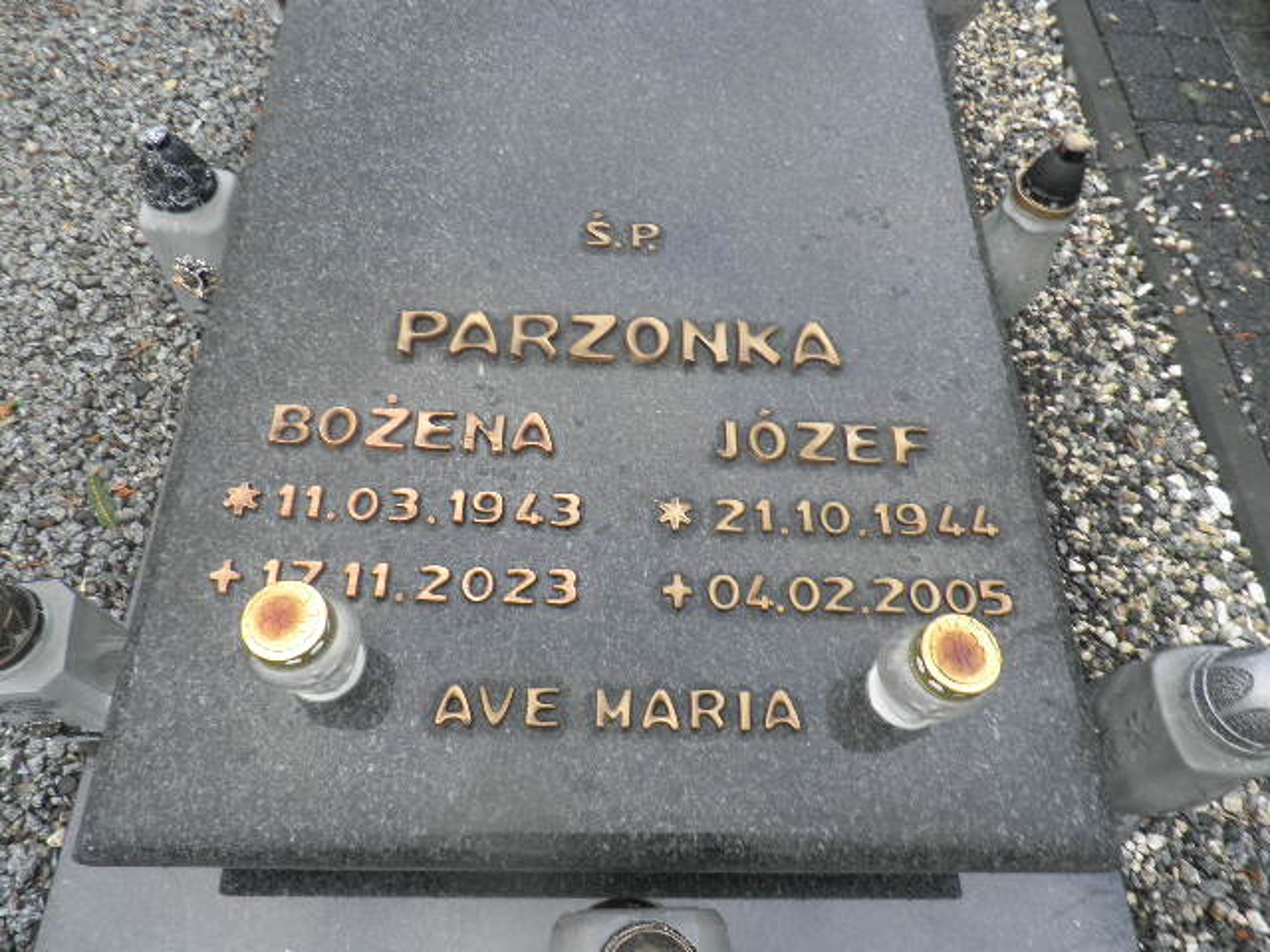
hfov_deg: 71.6
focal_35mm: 24
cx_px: 635
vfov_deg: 56.8
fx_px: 881
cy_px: 476
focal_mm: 4.3
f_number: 3.3
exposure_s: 1/30
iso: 80
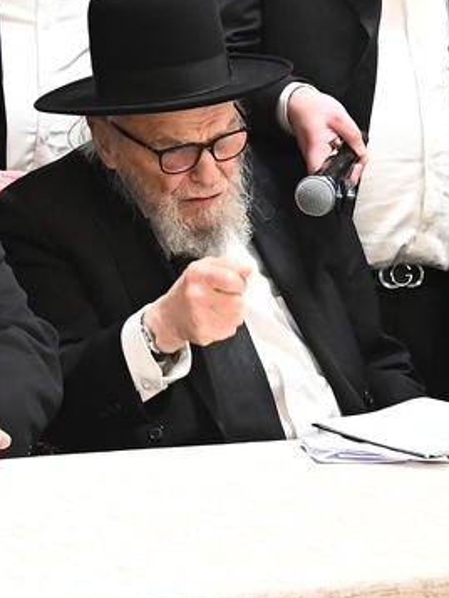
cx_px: 166
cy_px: 127
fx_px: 2212
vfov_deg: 15.3
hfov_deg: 11.6
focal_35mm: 128
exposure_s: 1/125
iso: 3200
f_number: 5
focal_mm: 34
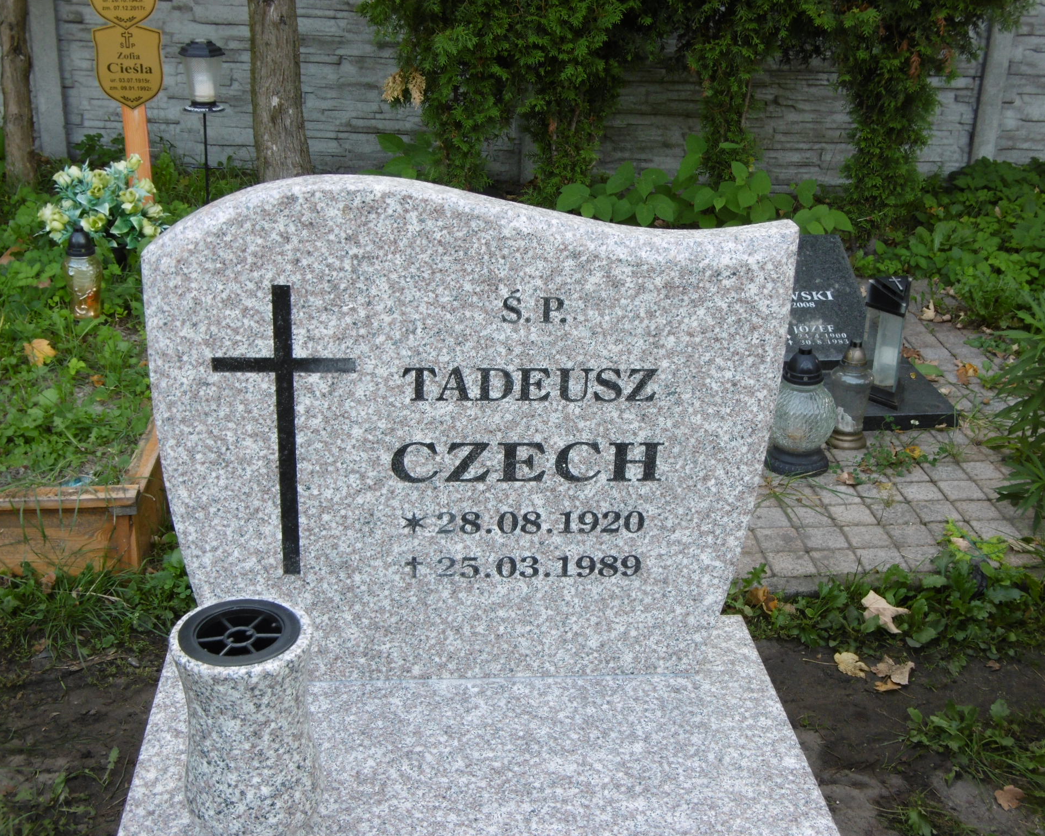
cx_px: 537
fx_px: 1392
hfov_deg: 41.2
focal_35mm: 45
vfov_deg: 33.4
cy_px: 416
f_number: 3.8
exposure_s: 1/60
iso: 100
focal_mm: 7.7
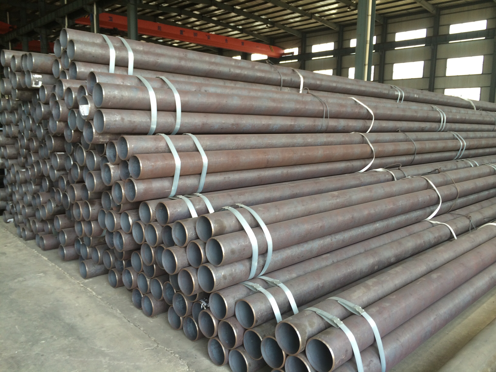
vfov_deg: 46.8
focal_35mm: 30
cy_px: 186
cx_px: 248
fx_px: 430
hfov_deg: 60.0
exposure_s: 1/60
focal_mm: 4.12
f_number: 2.2
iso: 40
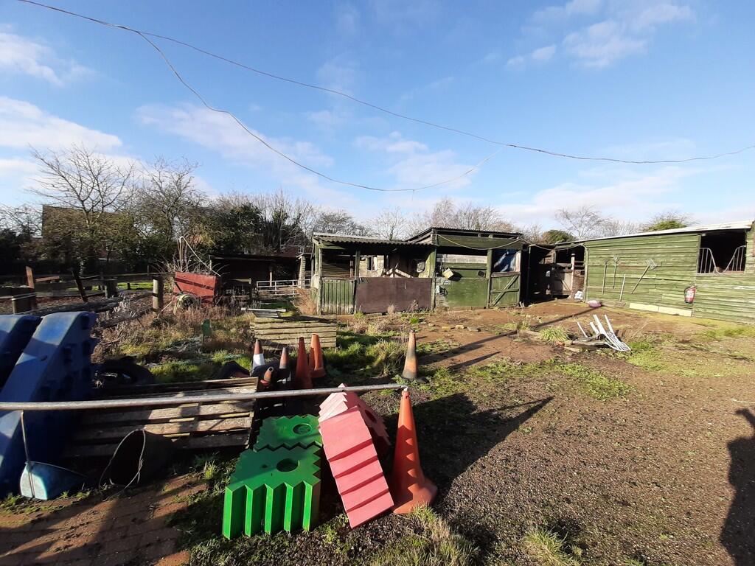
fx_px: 284
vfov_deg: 89.9
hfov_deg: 106.2
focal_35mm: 13
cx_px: 378
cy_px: 283
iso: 40
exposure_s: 1/545
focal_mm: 1.42
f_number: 2.2
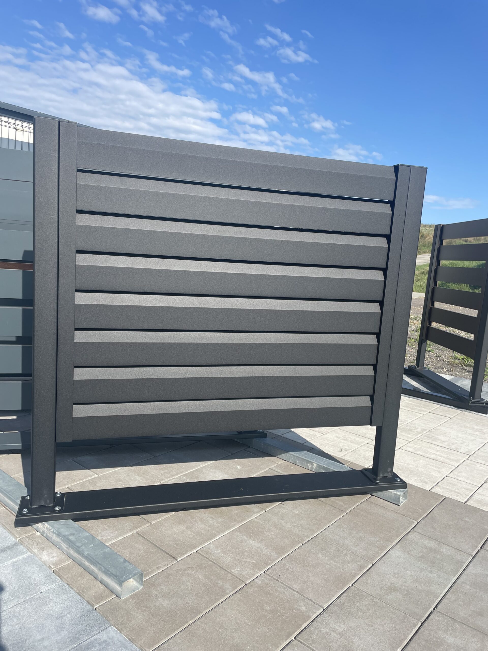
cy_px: 326
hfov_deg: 53.1
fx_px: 489
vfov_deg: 67.3
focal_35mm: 26
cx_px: 244
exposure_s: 1/2959
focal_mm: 4.2
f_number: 1.6
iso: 32
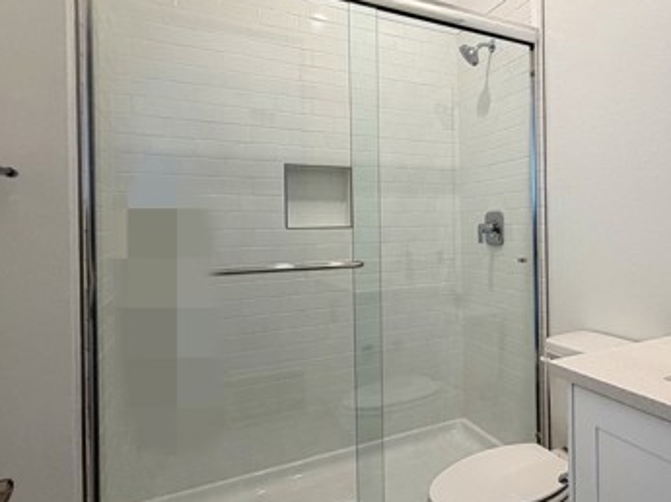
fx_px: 503
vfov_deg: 52.9
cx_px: 550
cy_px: 228
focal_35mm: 26
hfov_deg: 61.0
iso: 160
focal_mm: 2.22
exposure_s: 1/120
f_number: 2.2
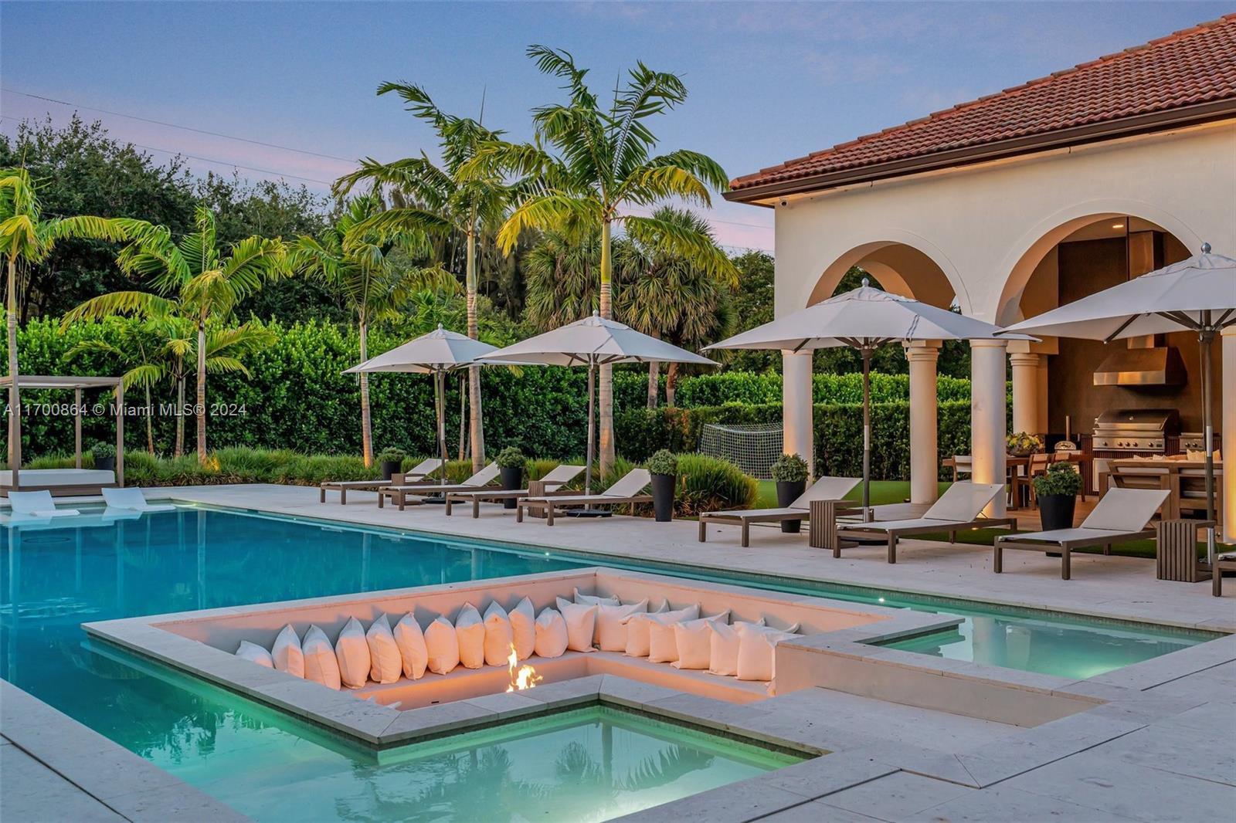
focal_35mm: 36
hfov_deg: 53.1
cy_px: 412
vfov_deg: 36.9
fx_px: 1236
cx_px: 618
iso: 400
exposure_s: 1/60
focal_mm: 36
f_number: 7.1
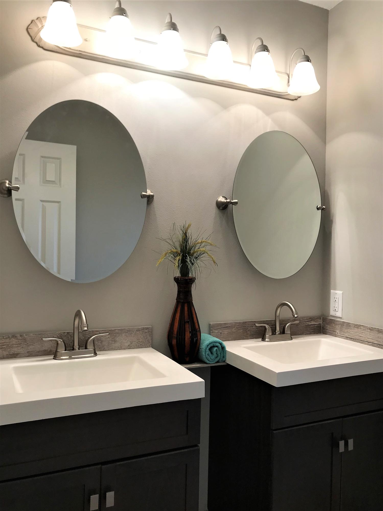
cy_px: 256
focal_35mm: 28
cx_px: 192
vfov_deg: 63.4
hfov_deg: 49.7
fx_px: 413
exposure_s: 1/60
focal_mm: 3.99
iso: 25
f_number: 1.8
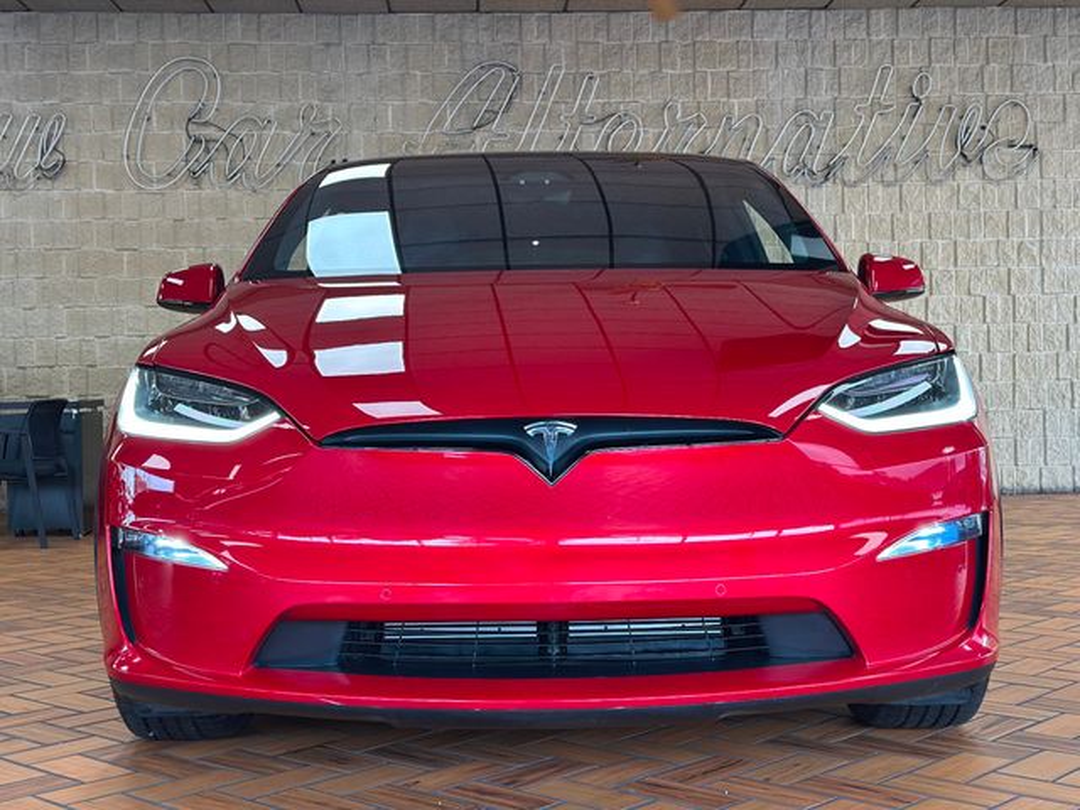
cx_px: 540
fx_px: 1498
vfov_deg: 30.3
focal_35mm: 48
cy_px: 405
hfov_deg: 39.7
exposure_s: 1/120
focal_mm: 6.86
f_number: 1.78
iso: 100
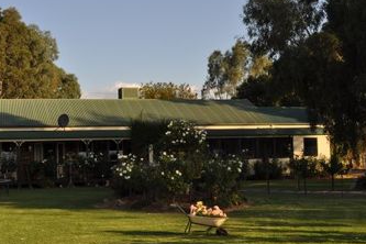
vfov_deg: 24.6
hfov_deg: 36.1
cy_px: 123
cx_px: 144
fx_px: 559
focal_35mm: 55
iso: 200
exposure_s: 1/200
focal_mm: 26
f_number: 11
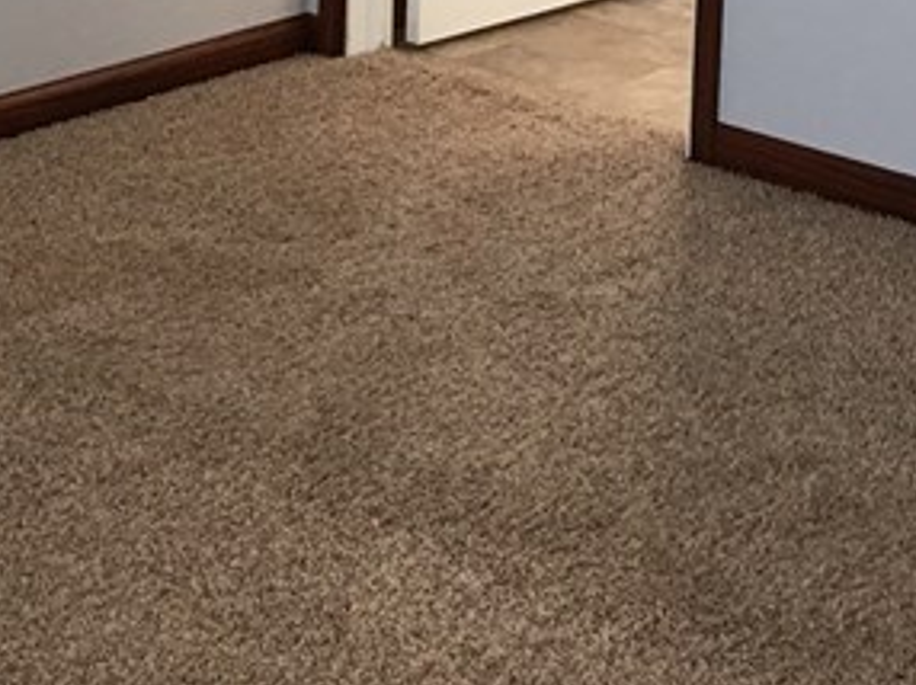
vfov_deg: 13.8
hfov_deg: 18.4
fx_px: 2750
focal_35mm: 104
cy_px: -147
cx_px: 932
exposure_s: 1/30
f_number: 2.2
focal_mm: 4.15
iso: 40
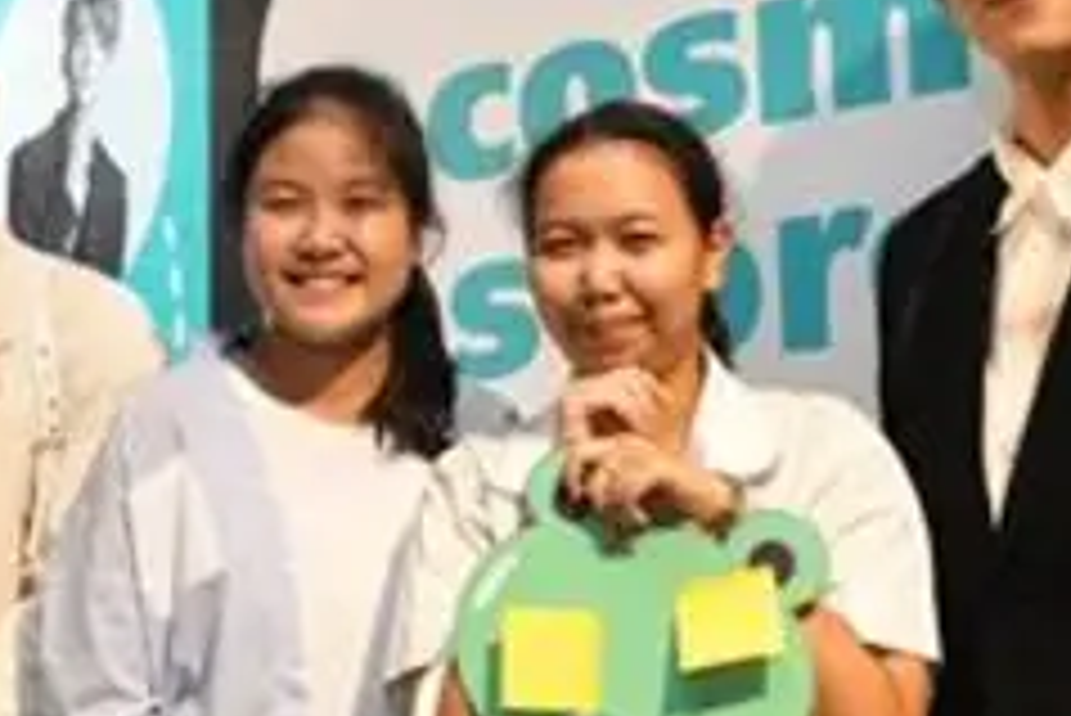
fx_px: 2143
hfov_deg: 27.8
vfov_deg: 18.9
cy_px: 412
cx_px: 306
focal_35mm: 72
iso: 1600
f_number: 5.6
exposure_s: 1/250
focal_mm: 22
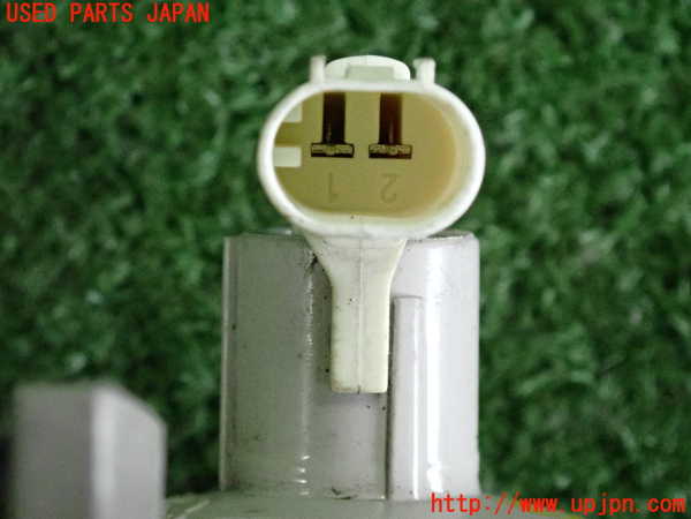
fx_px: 1996
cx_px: 346
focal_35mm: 100
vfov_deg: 14.8
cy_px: 260
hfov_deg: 19.6
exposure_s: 1/125
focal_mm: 18
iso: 3200
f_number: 4.9
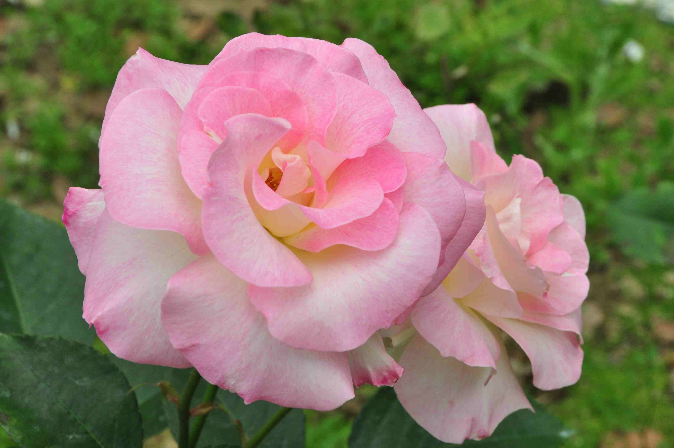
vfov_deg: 14.7
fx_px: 1739
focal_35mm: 93
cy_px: 224
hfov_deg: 21.9
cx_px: 337
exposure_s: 1/250
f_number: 16
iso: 500
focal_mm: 62
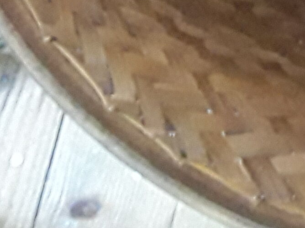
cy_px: -300
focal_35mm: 132
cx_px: 636
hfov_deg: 12.8
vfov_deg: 10.0
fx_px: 1163
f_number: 1.9
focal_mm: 2.91
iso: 320
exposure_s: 1/17
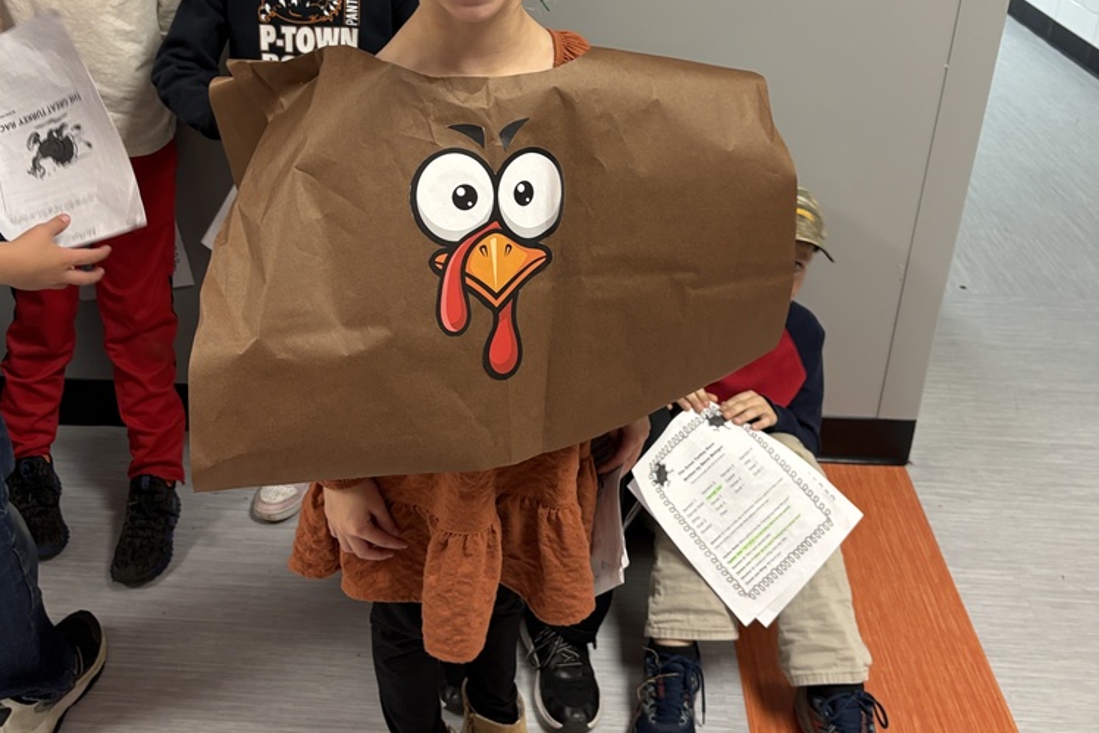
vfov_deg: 35.6
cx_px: 541
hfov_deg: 51.9
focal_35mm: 37
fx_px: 1130
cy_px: 239
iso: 160
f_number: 1.6
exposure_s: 1/60
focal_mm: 5.96
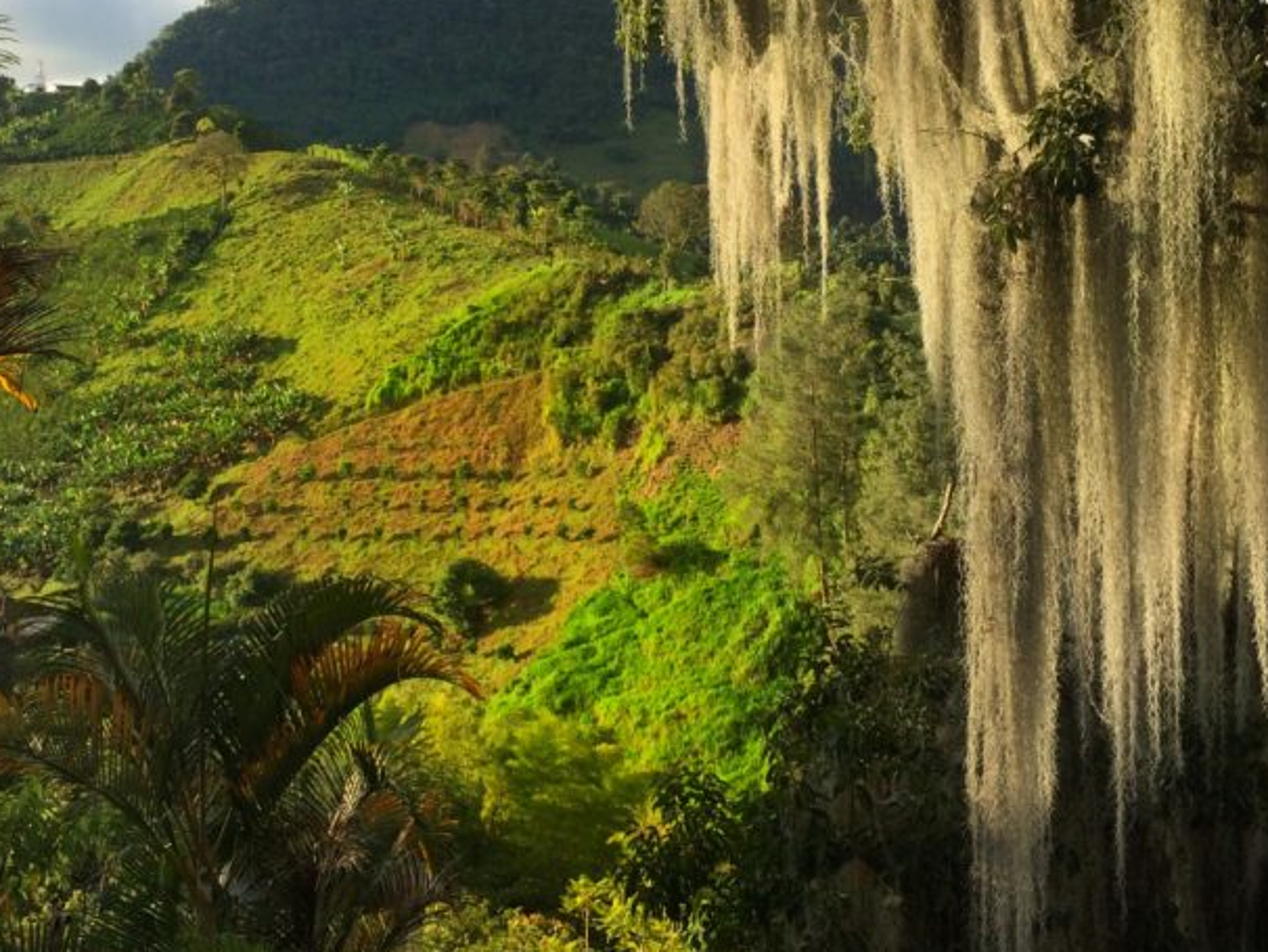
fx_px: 1796
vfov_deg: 29.5
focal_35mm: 49
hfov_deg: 38.8
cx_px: 542
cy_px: 322
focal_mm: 4.15
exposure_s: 1/760
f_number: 2.2
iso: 32
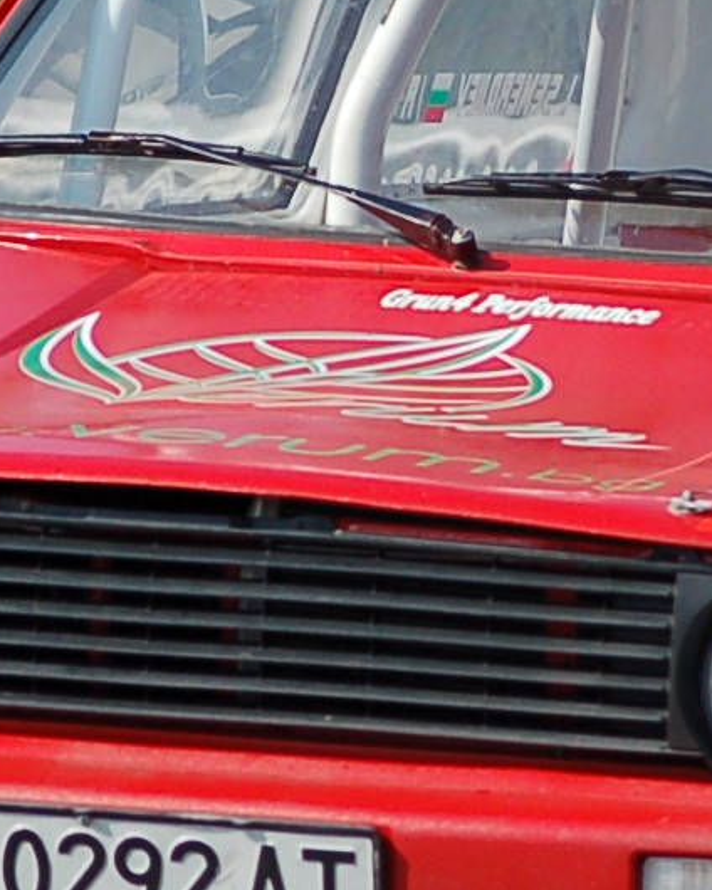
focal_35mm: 798
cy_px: 425
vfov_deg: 2.4
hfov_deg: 1.9
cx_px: 860
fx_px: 21020
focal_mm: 100
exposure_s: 1/1000
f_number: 4.5
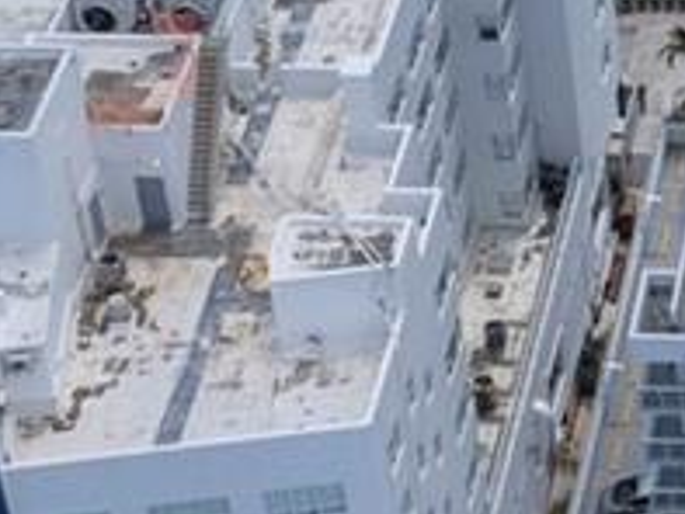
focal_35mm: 172
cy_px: 5
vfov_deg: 8.6
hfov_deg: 11.0
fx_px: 3406
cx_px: 1050
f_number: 2.8
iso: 150
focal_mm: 8.38
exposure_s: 1/2500
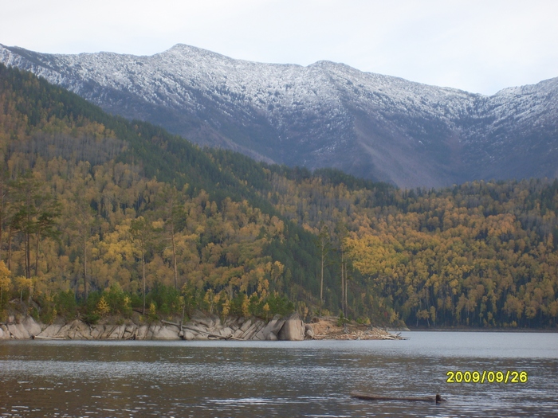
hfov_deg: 17.3
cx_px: 279
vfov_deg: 13.0
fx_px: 1838
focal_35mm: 114
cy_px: 209
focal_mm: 18.9
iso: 100
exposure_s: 1/125
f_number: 5.6
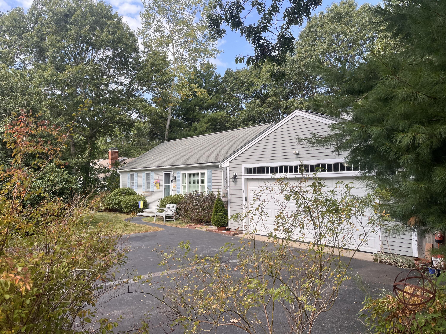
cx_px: 223
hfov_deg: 67.3
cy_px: 167
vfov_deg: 53.1
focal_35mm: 26
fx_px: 335
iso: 50
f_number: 1.6
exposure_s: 1/1056
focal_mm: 5.1
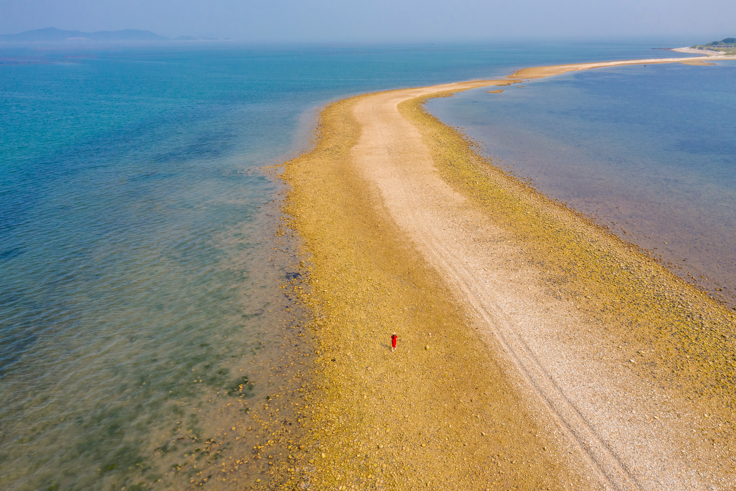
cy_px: 246
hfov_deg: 65.5
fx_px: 572
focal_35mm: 28
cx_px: 368
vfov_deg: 46.4
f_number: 5.6
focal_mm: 10.26
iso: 100
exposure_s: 1/500
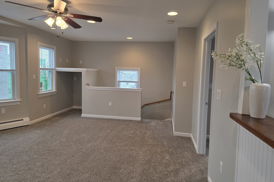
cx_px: 137
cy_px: 85
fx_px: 183
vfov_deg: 53.1
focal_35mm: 24
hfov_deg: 73.8
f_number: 1.7
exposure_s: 1/120
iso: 100
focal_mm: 6.3
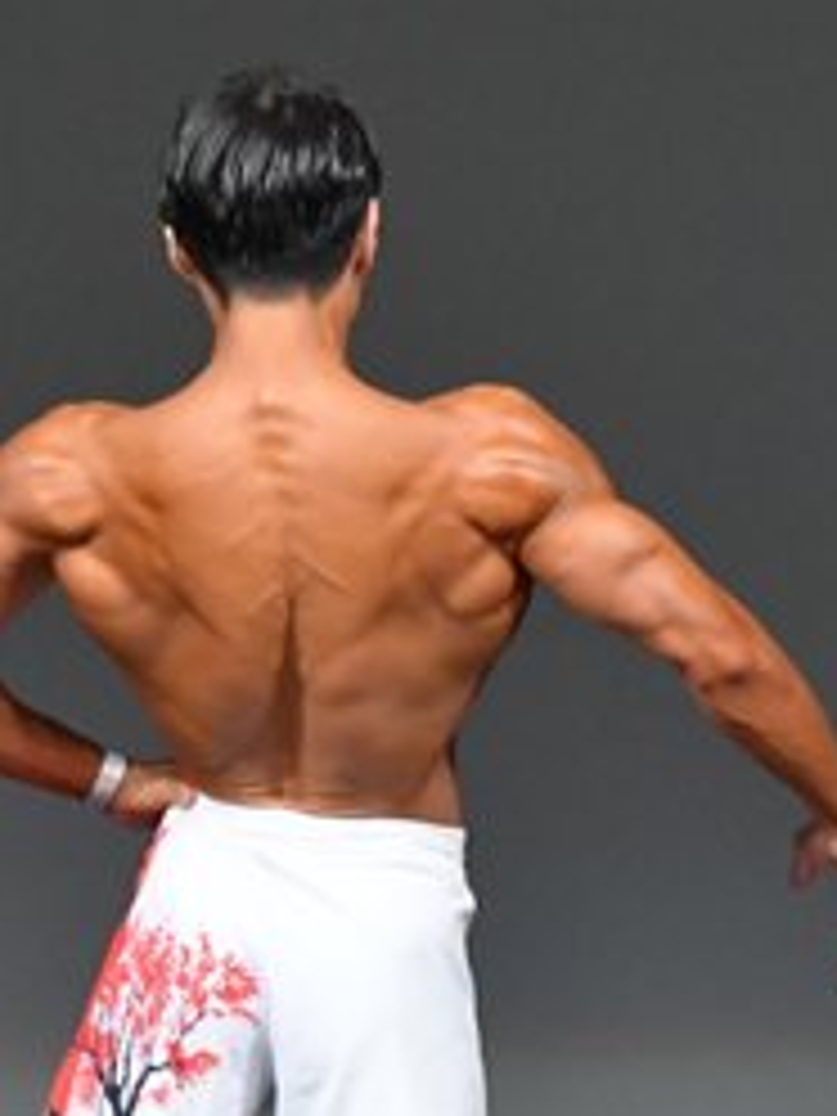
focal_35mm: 1035
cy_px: 932
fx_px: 33368
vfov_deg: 1.9
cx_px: 443
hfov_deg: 1.4
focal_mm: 230
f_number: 5.6
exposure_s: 1/400
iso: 4000
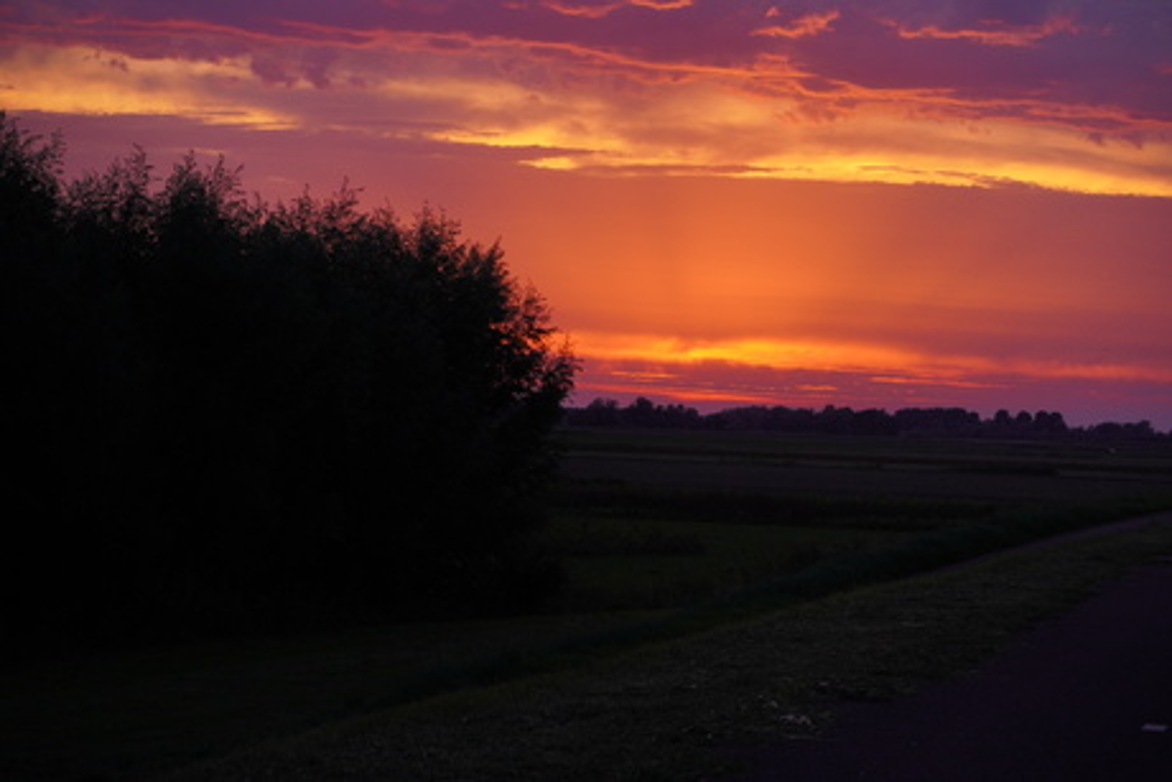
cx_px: 586
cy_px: 391
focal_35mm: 105
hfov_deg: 19.5
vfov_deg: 13.1
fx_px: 3419
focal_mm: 70
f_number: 8
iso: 320
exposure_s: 1/125
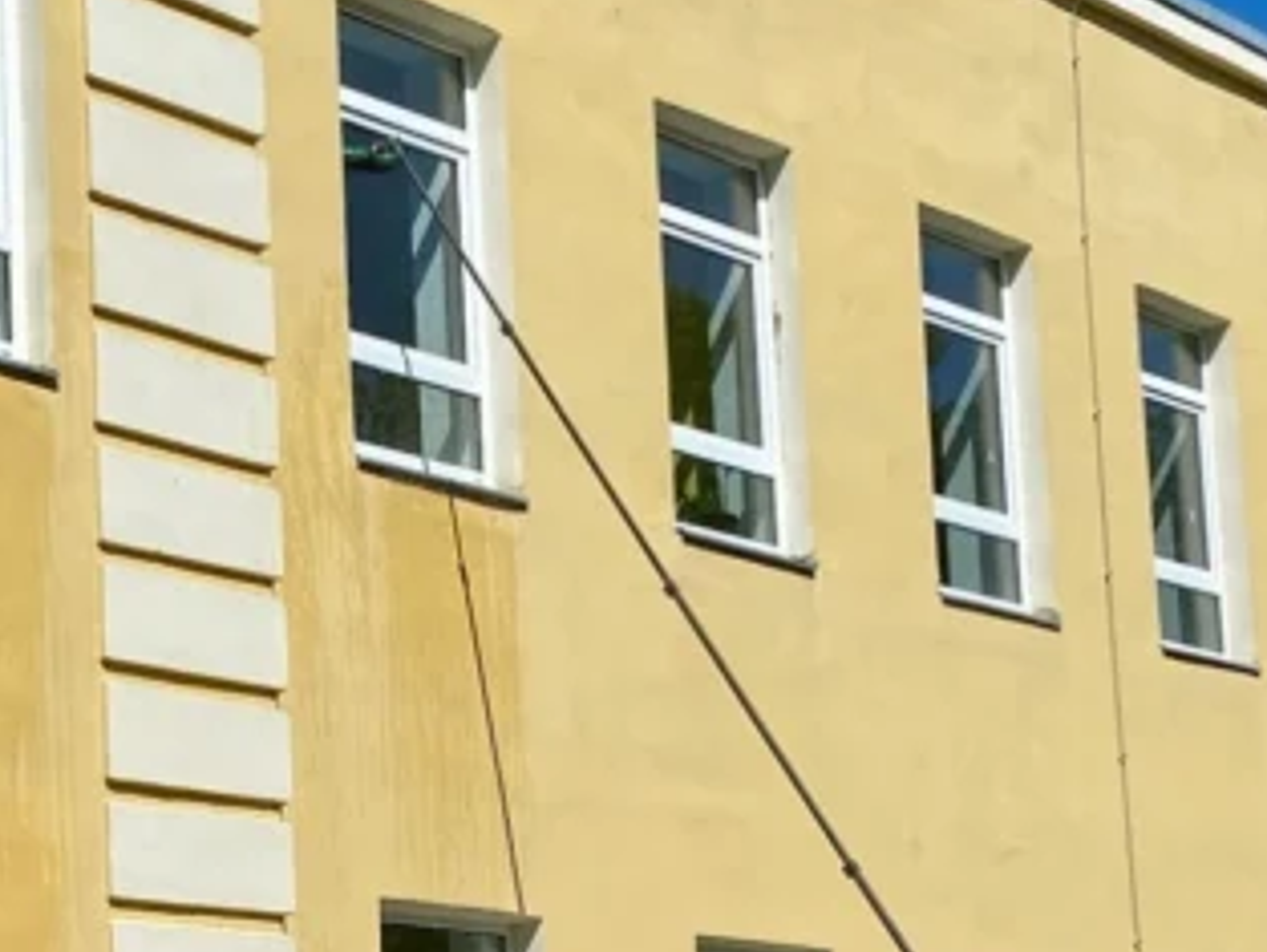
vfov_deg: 17.1
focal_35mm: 85
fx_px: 3112
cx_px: 417
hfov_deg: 22.9
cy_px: 883
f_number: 1.8
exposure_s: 1/6410
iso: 32
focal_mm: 4.25
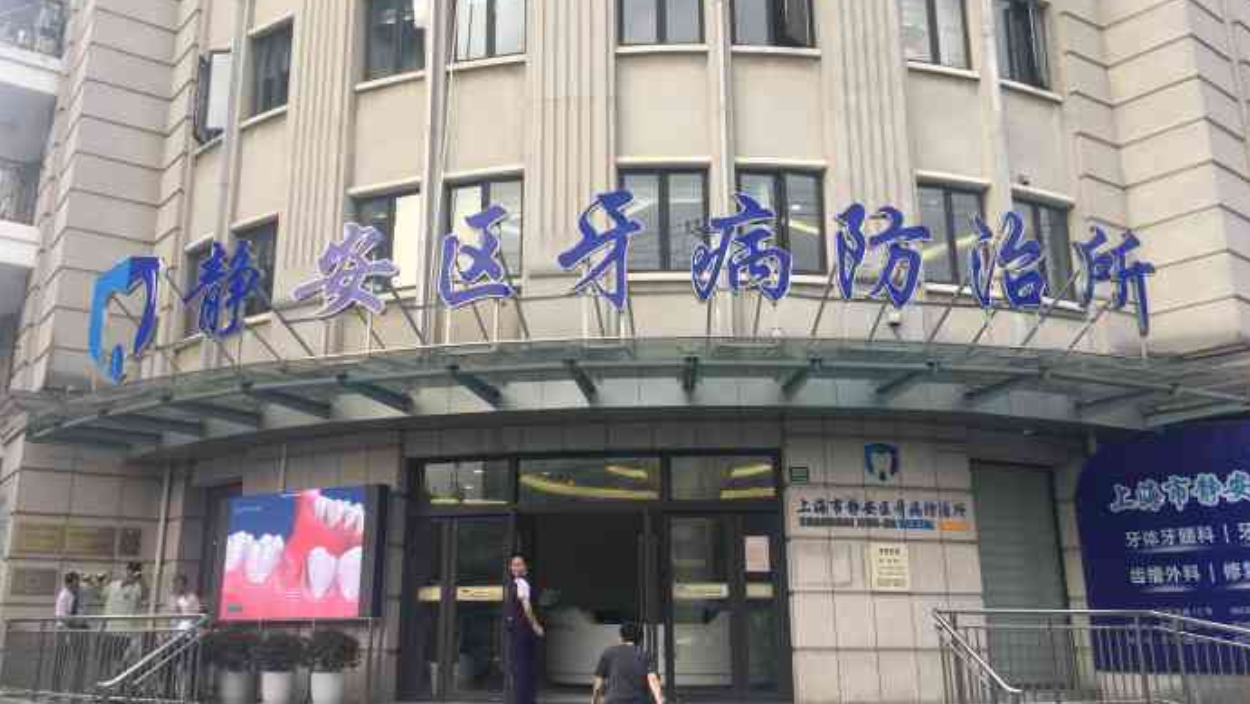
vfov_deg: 36.7
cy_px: 339
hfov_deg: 61.0
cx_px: 630
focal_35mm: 32
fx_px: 1061
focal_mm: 4.15
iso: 25
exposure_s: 1/381
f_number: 2.2
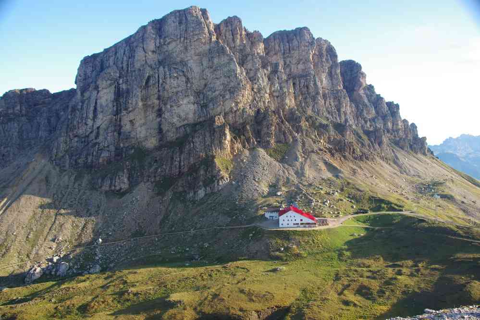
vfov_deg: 47.9
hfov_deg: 67.4
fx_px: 360
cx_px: 240
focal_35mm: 27
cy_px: 160
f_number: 7.1
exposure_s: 1/40
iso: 200
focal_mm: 18
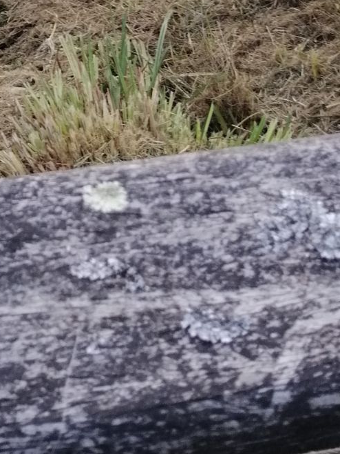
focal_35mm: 84
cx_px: -120
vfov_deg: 21.5
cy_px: -105
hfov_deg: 16.5
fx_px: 1099
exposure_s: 1/50
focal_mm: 3.95
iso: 64
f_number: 1.8
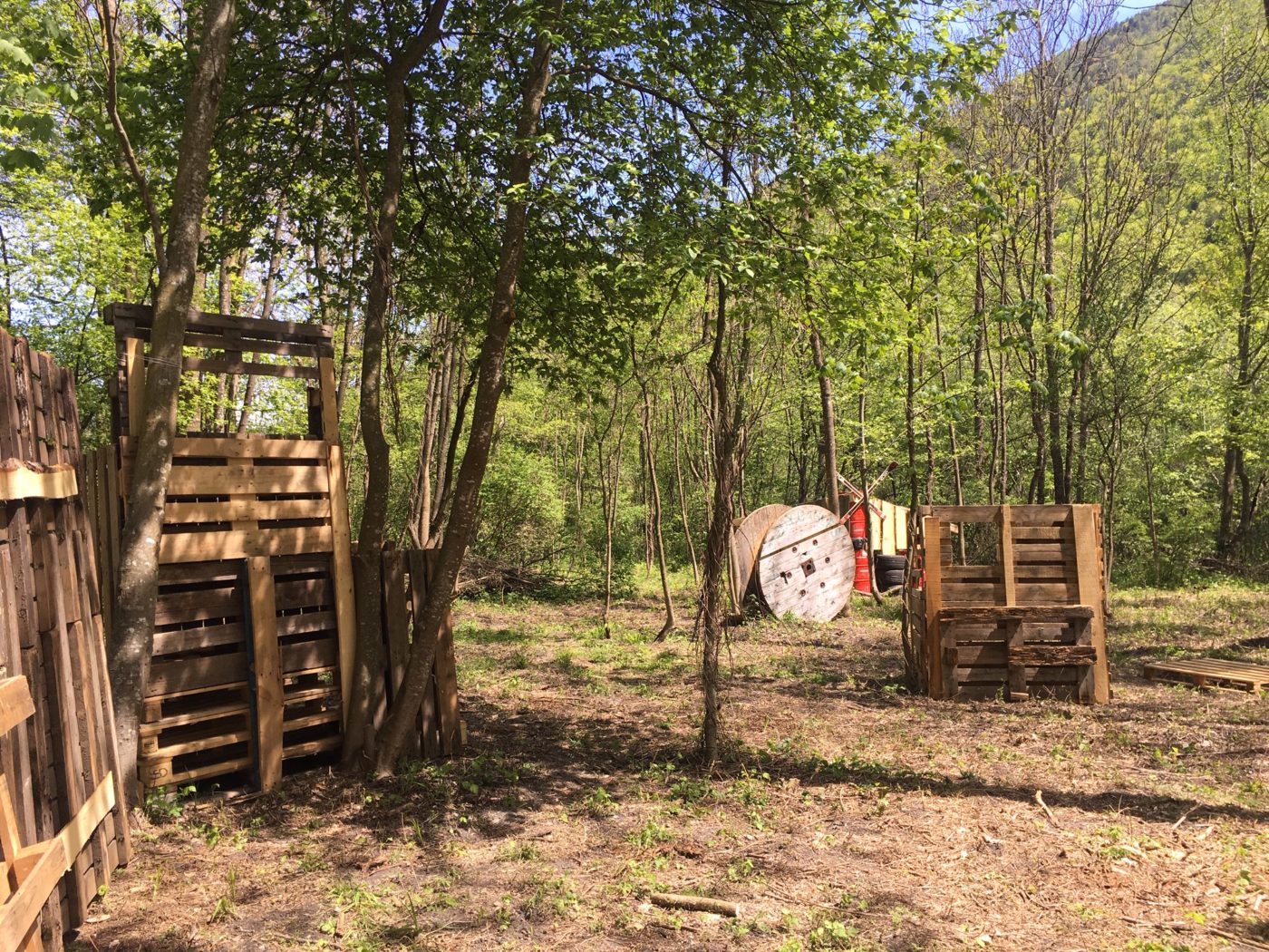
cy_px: 476
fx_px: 1063
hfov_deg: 61.7
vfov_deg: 48.2
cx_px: 634
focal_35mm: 29
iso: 25
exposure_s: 1/484
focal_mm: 4.15
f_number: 2.2
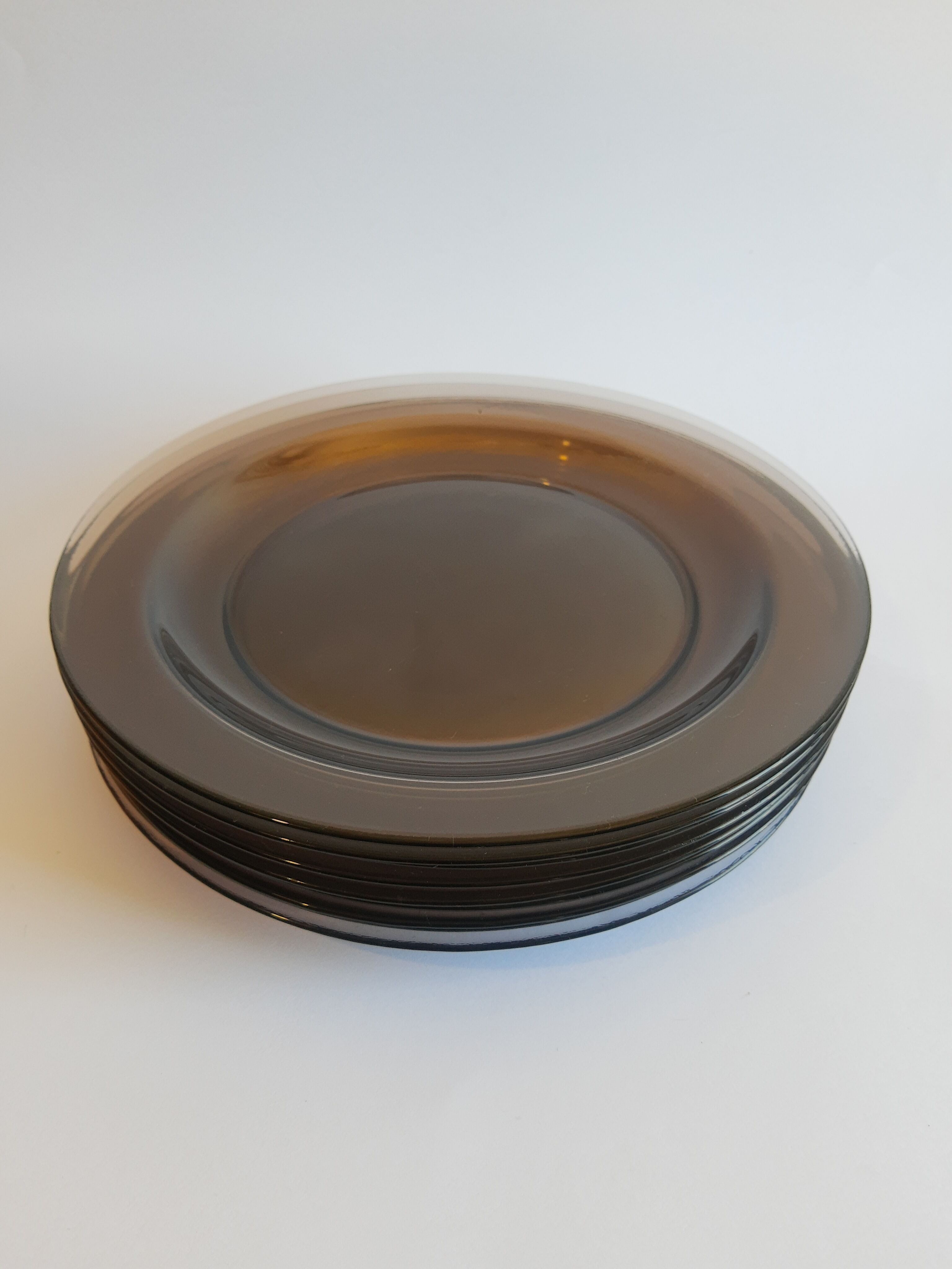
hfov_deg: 53.1
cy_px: 634
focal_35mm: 26
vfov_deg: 67.3
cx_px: 476
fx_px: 953
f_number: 1.8
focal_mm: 3.95
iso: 72
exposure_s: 1/50
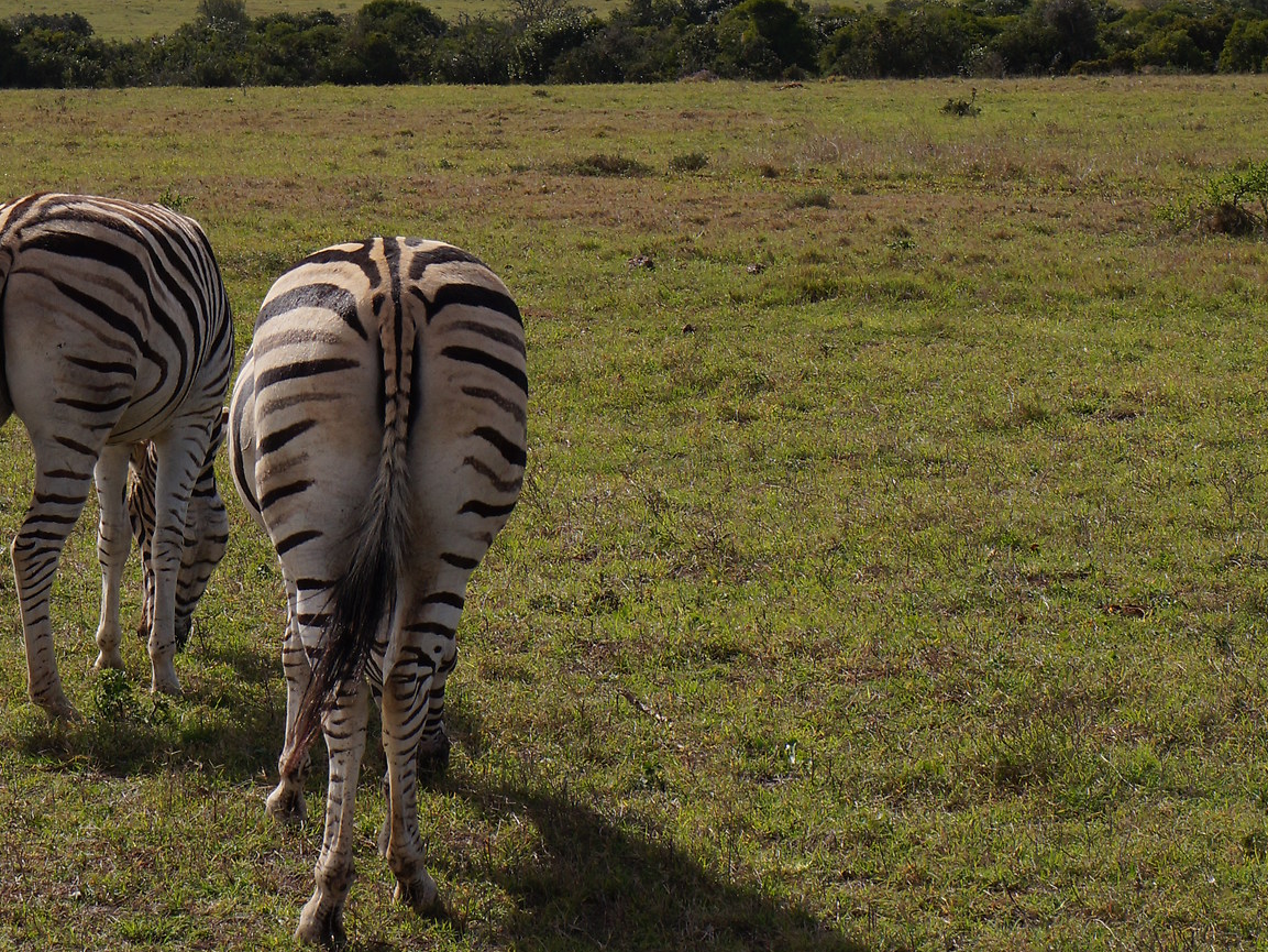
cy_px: 34
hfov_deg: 12.0
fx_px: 6045
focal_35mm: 165
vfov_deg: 9.0
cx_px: 588
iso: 100
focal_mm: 55
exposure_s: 1/200
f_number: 13
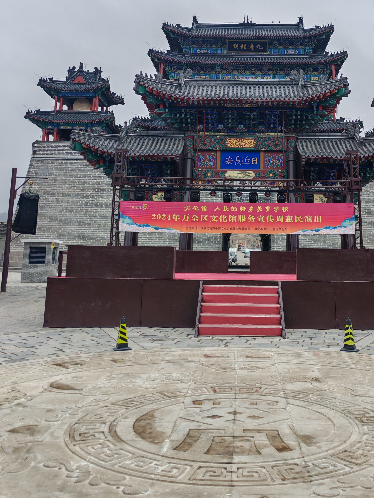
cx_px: 245
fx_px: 591
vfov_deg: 44.4
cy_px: 129
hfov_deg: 34.9
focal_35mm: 41
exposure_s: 1/820
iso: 50
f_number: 1.95
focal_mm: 5.52
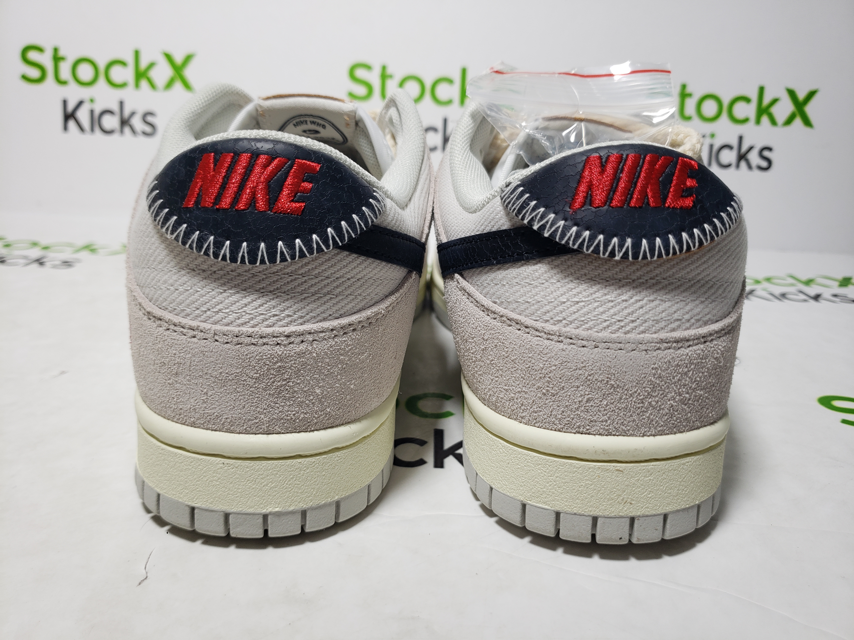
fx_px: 641
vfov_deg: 53.1
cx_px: 427
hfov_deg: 67.3
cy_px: 320
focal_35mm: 26
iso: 50
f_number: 1.5
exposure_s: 1/386
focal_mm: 4.3
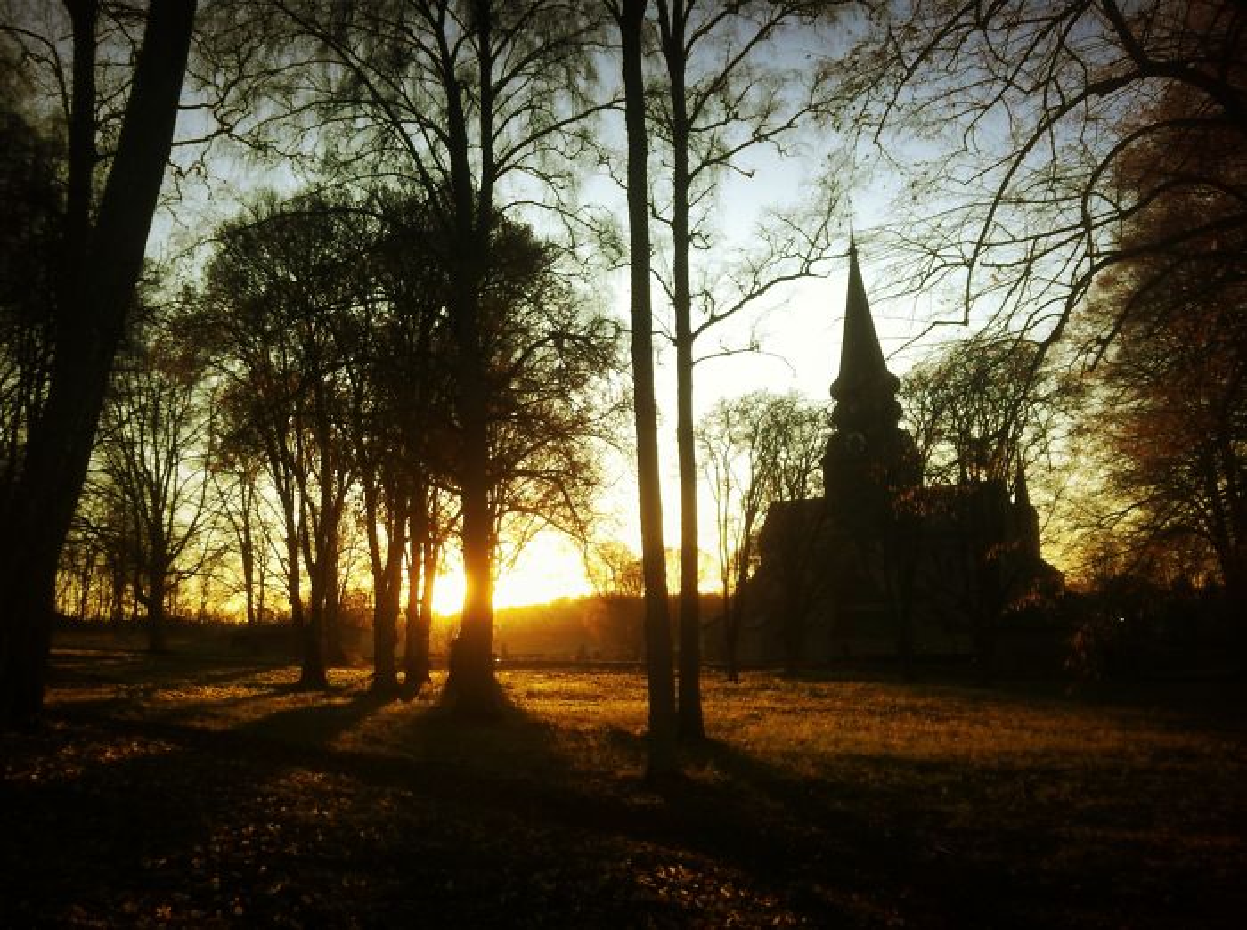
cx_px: 624
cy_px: 465
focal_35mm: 35
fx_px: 1258
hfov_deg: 52.7
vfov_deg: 40.6
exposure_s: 1/230
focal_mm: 3.85
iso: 80
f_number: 2.8
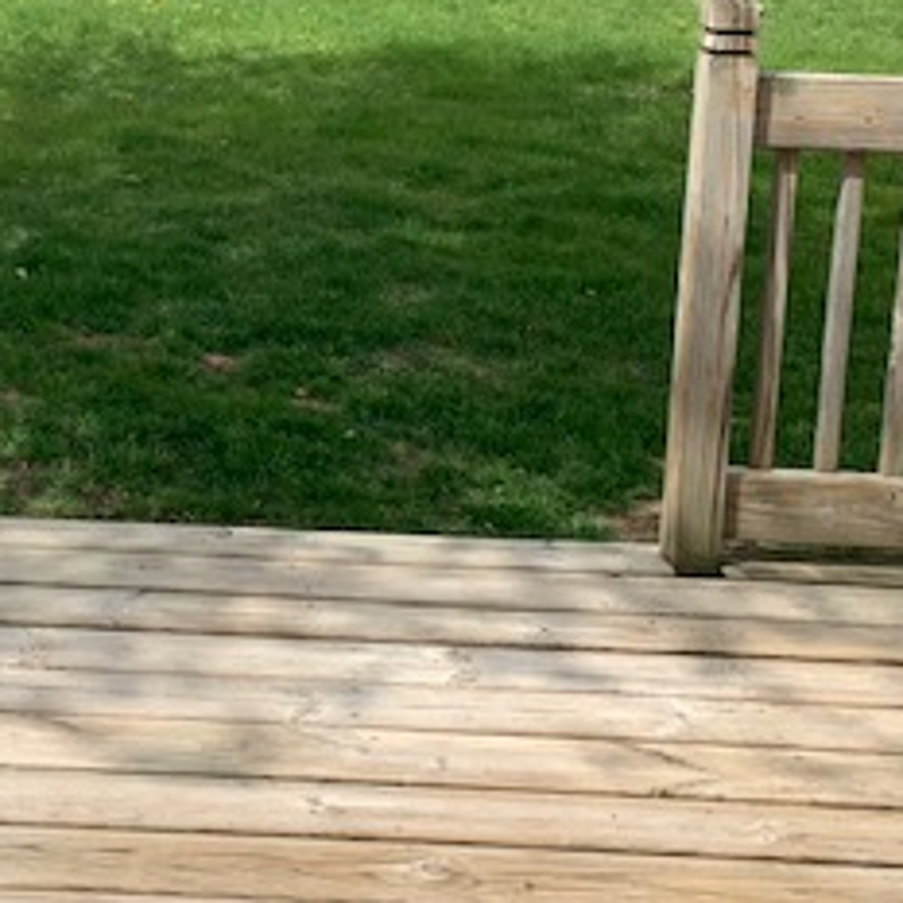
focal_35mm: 63
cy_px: 132
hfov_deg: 25.6
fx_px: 1859
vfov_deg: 26.6
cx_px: -47
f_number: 1.8
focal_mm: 4.25
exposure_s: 1/1513
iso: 25
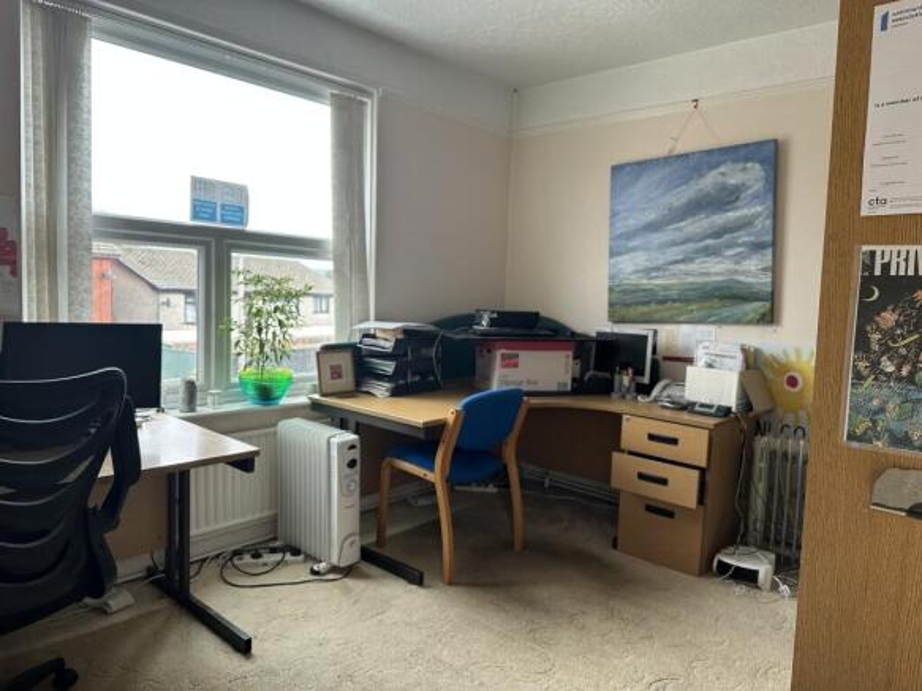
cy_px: 346
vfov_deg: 56.8
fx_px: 639
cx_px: 461
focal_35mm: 24
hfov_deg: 71.6
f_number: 1.78
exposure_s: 1/121
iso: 160
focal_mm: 6.86
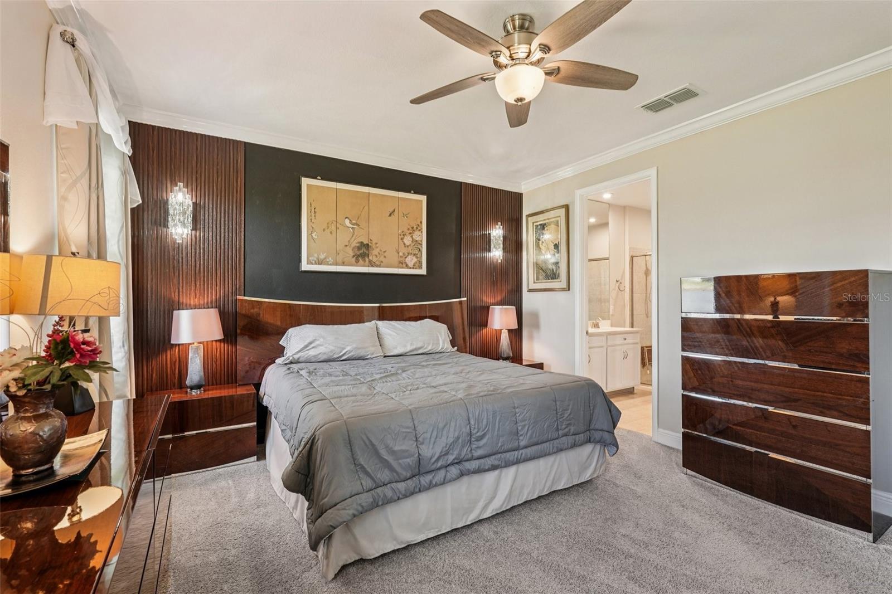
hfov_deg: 96.7
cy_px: 297
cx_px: 446
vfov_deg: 73.7
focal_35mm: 16
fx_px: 396
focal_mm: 16
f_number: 8
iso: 400
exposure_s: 1/5
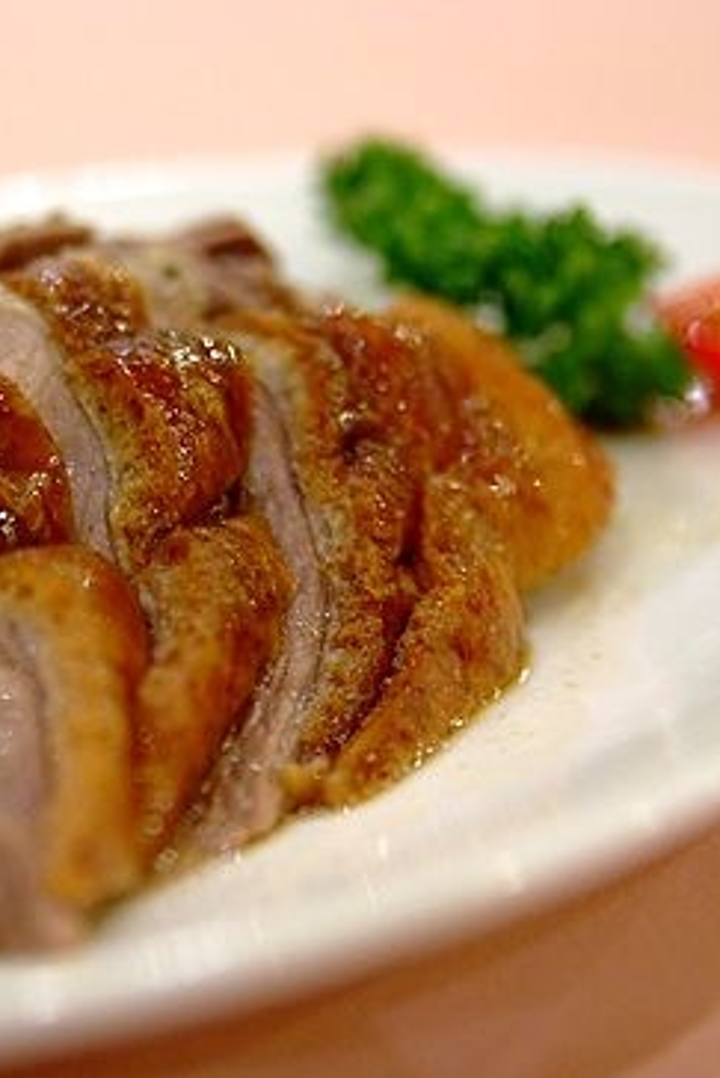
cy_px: 538
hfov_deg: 16.3
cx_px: 121
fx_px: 2487
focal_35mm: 83
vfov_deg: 24.5
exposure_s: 1/35
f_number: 2.8
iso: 1250
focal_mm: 35
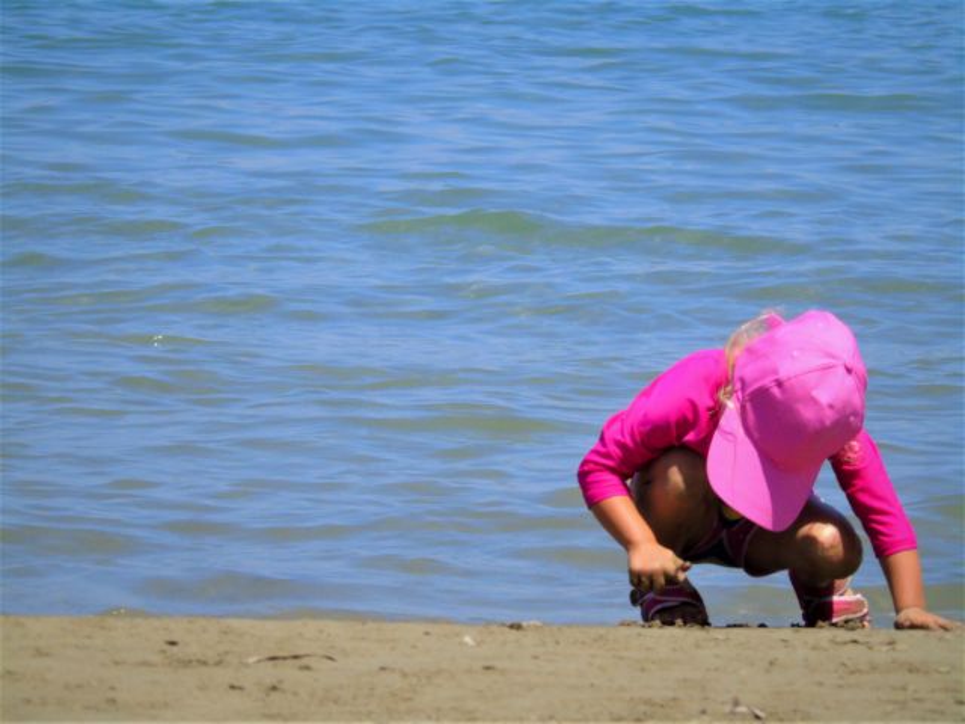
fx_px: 11625
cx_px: 482
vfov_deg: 3.6
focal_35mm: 417
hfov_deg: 4.8
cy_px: 362
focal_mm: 74
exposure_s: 1/1250
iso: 200
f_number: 5.3
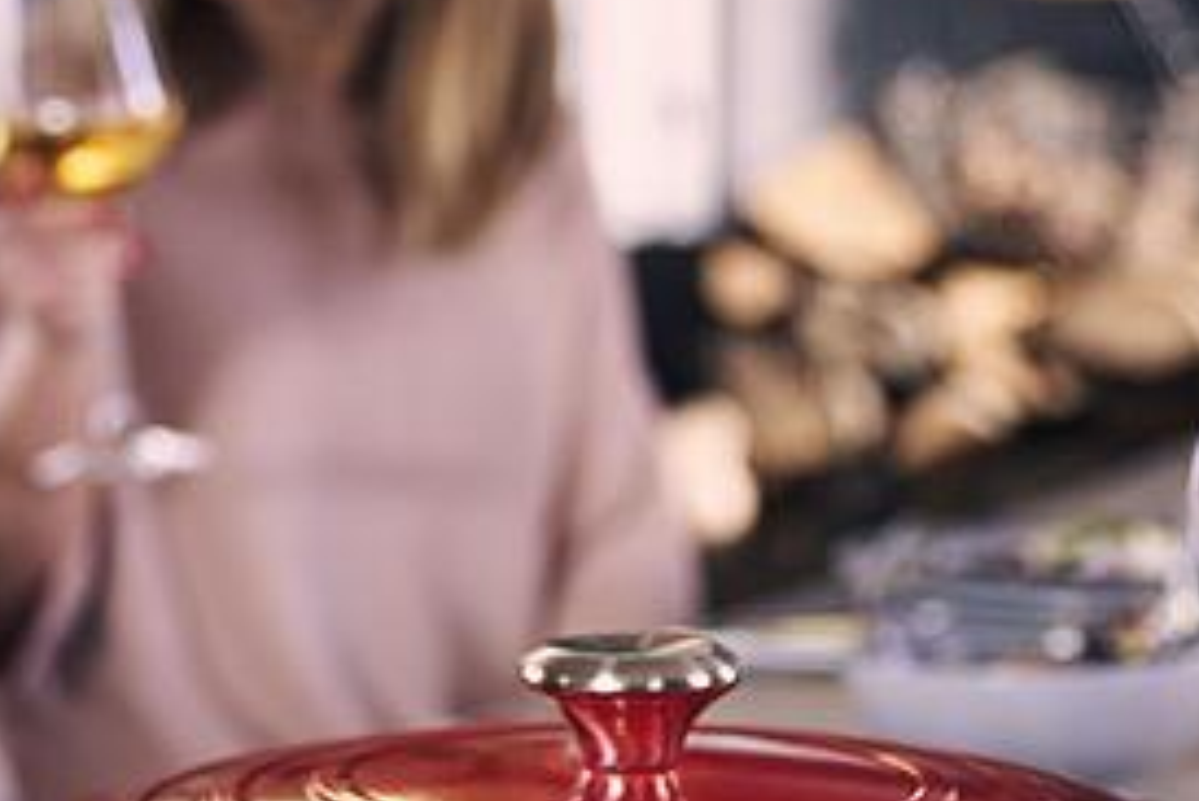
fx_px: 5265
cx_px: 203
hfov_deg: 12.9
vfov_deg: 8.7
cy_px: 565
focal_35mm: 158
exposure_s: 1/100
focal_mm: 50
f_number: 2.8
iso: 400
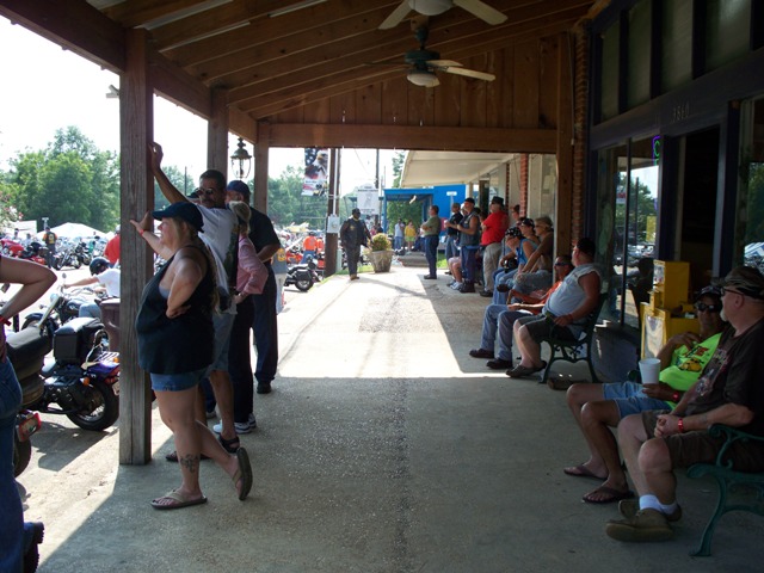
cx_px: 382
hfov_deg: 51.4
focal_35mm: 36
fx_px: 795
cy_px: 286
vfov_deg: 39.7
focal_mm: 7.54
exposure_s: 1/400
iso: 64
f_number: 2.8
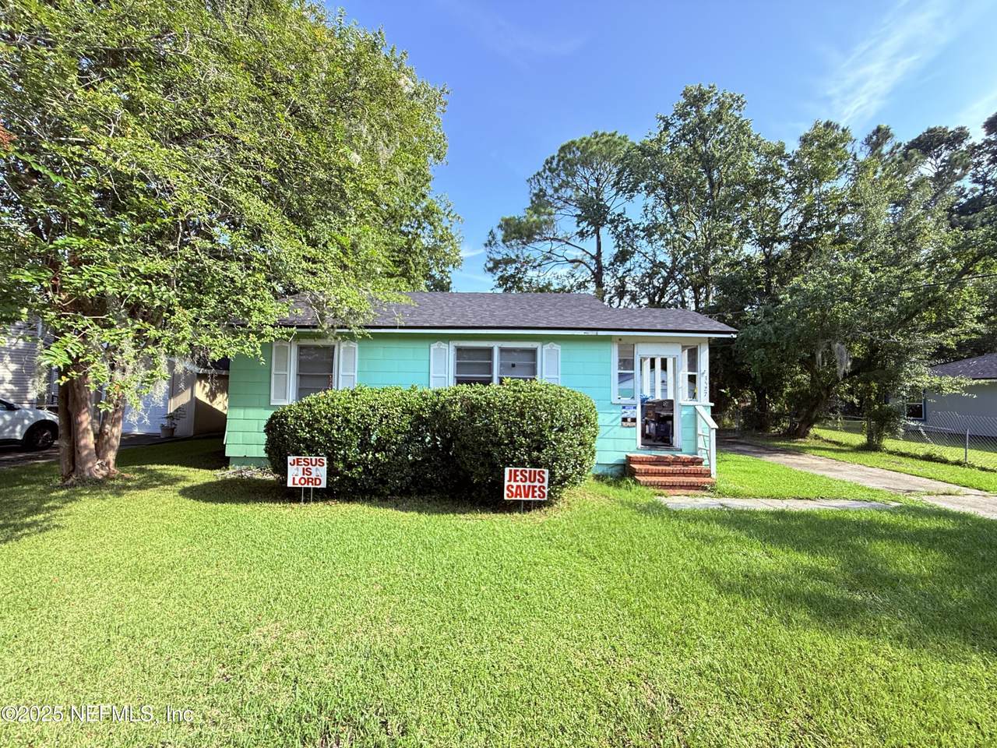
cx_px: 498
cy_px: 374
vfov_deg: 85.7
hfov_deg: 102.1
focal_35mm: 14
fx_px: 403
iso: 64
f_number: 2.2
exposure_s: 1/351
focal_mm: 2.22
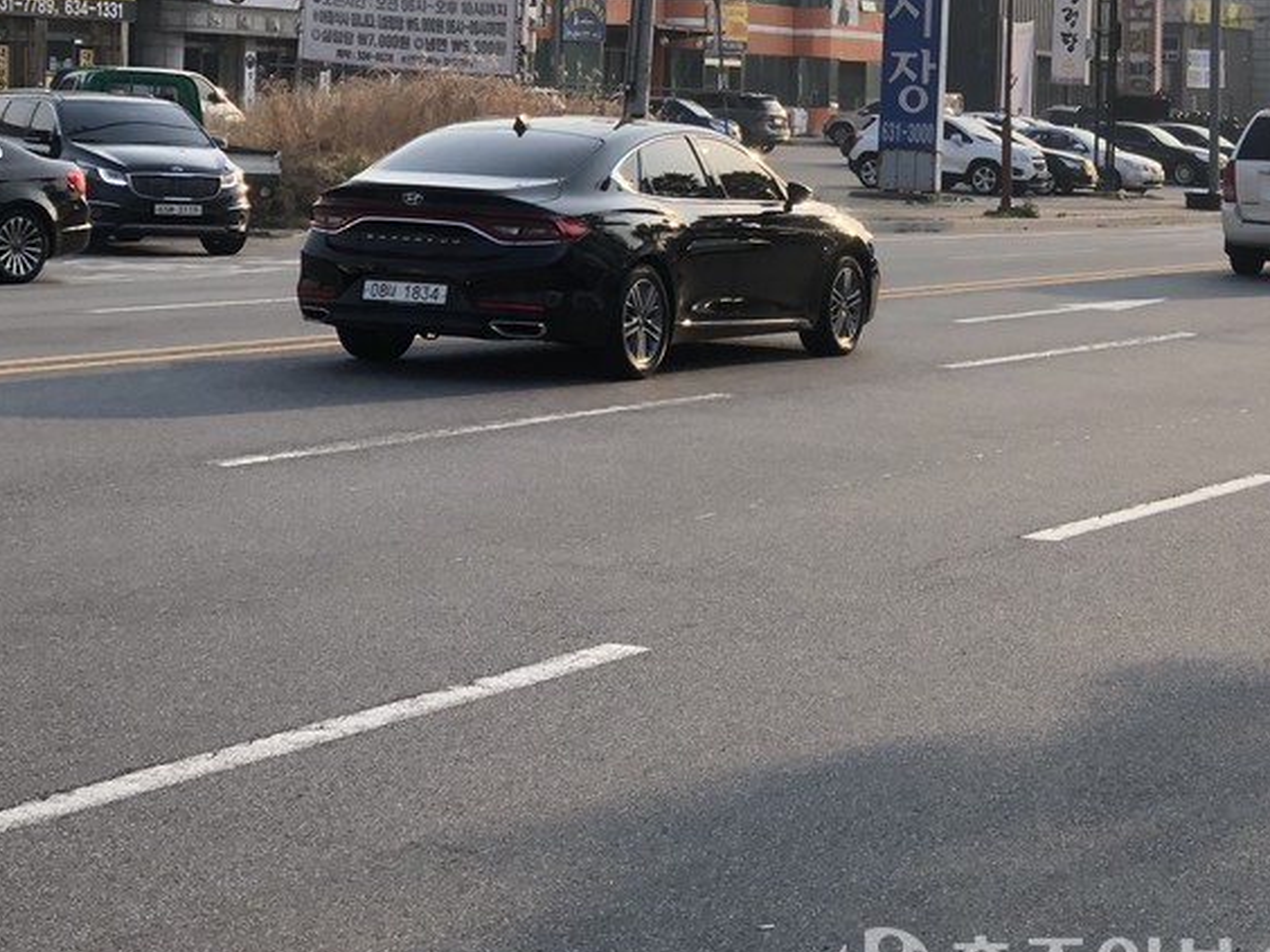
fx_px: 3559
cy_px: 245
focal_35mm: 97
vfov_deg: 15.2
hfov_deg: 20.0
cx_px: 1002
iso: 20
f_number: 2.8
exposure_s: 1/247
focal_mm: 6.6
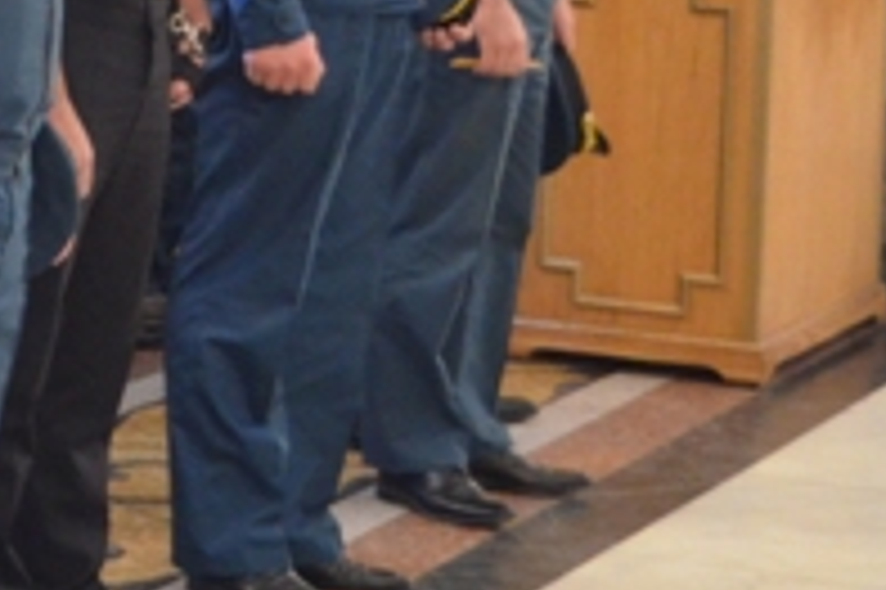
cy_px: -54
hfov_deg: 11.7
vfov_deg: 8.6
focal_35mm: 158
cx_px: -859
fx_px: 3885
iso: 3200
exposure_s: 1/20
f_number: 4.2
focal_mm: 26
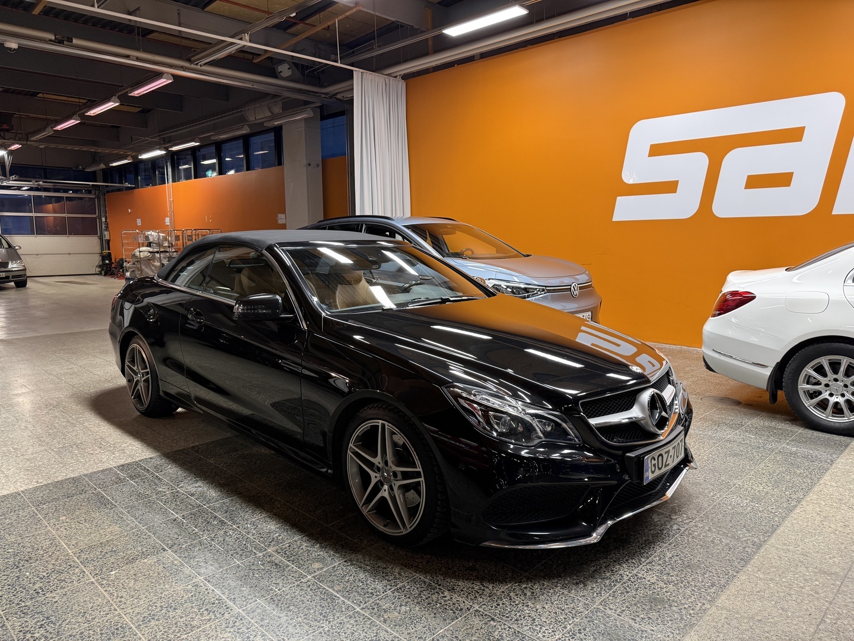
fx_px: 592
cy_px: 320
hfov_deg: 71.6
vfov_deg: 56.8
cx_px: 427
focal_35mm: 24
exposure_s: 1/50
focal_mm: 6.76
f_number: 1.78
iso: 200
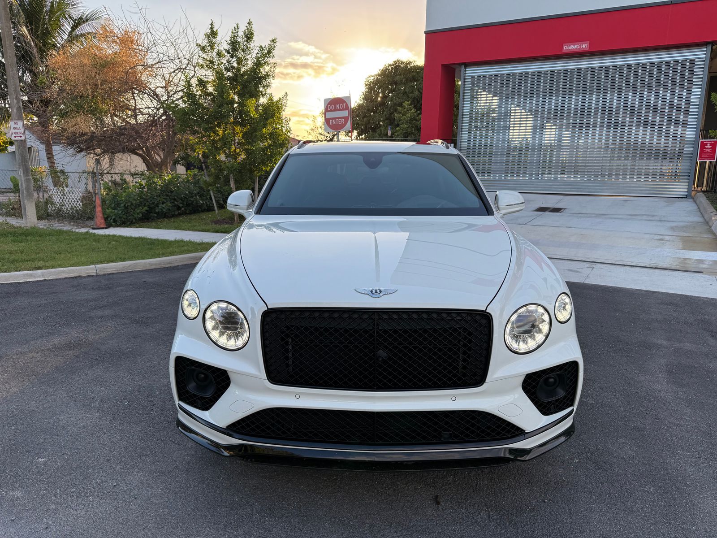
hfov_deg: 71.6
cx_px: 358
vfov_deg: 56.8
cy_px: 269
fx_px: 497
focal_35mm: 24
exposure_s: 1/750
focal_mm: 6.76
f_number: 1.78
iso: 80
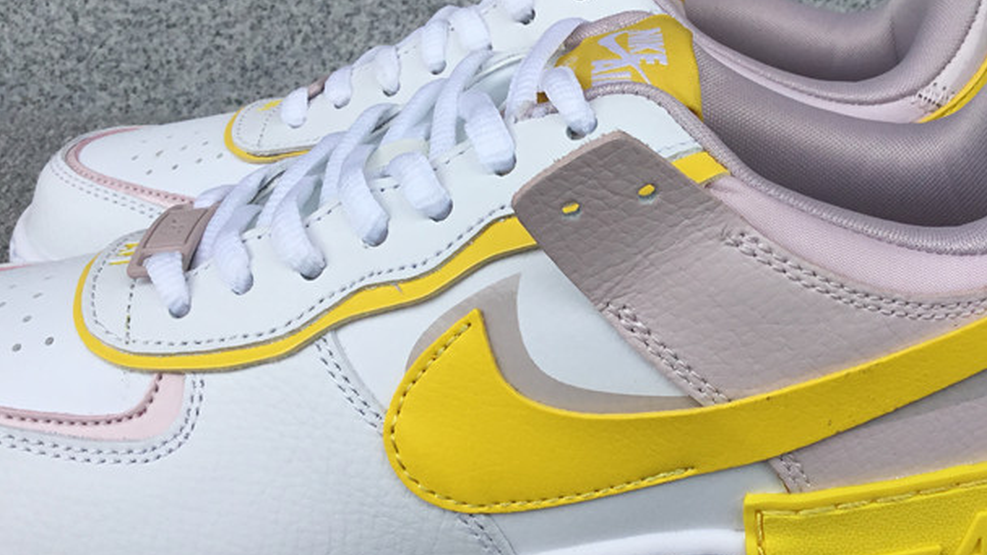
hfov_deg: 40.6
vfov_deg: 24.0
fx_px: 1309
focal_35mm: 50
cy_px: 295
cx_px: 692
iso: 25
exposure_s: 1/679
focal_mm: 3.3
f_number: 2.4
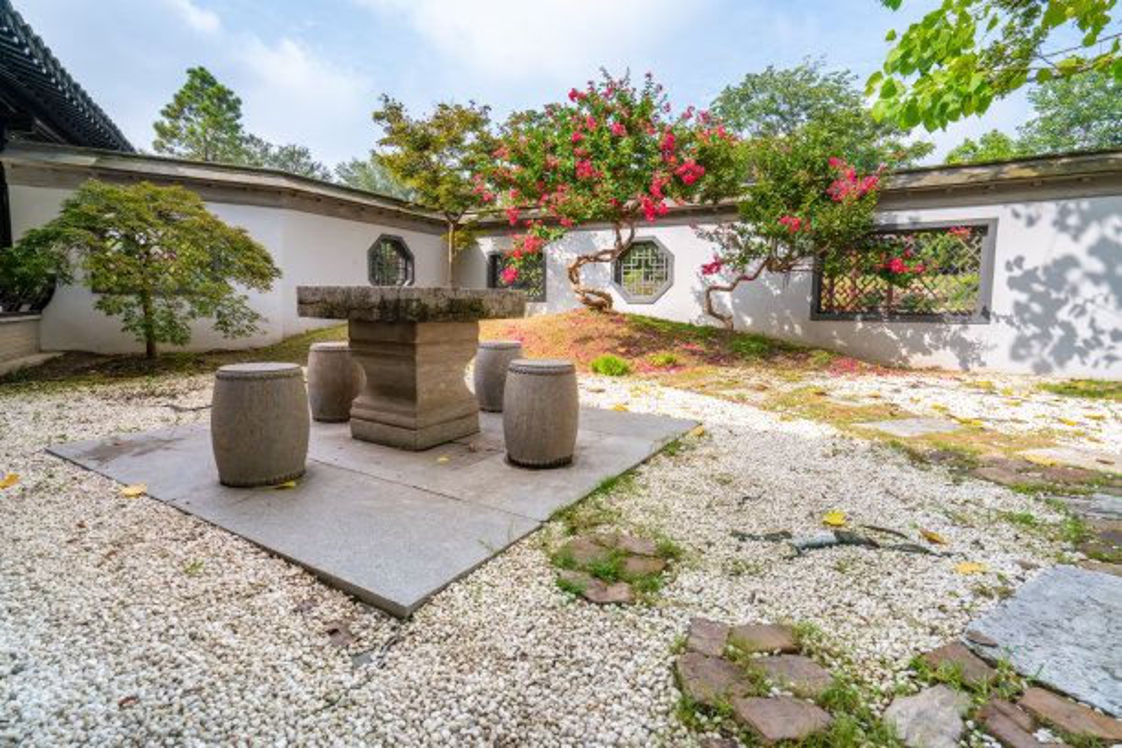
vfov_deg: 70.4
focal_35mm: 17
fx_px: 530
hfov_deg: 93.3
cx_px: 561
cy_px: 374
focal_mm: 17
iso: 200
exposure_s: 1/250
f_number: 8
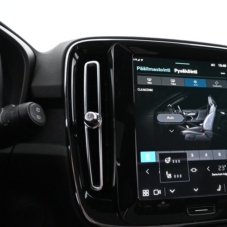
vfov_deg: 47.1
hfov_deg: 45.1
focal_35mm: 35
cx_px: 177
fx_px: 260
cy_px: 127
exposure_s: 1/30
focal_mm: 16
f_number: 4
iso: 4000
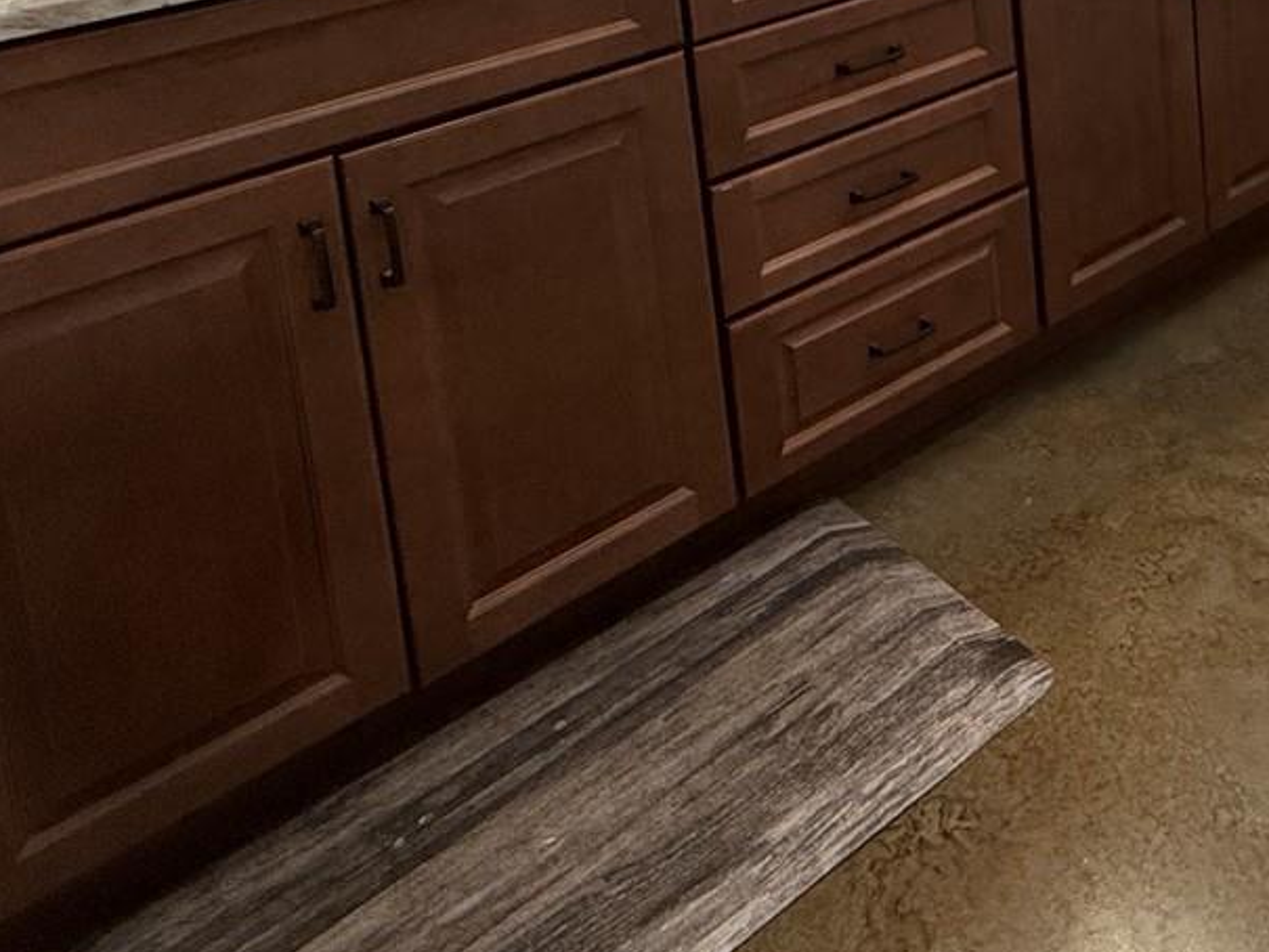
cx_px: 1336
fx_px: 1357
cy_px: -241
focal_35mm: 37
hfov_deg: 41.7
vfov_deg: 31.3
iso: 250
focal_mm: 2.22
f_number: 2.2
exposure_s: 1/120
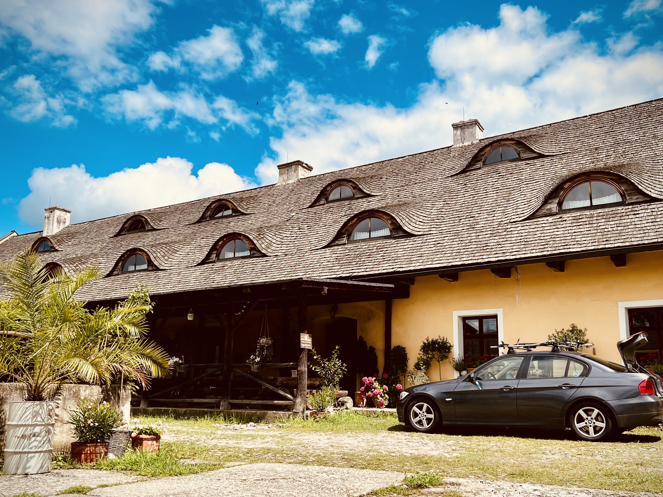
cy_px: 287
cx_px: 328
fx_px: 632
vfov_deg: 42.8
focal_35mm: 33
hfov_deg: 55.3
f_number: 1.5
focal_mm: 5.7
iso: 50
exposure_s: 1/4831
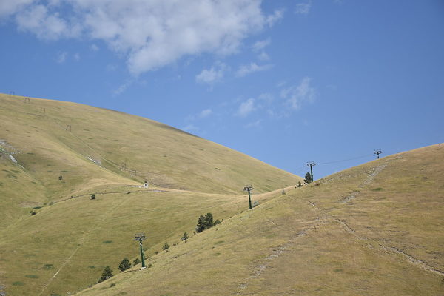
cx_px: 222
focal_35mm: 75
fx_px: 925
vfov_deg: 18.2
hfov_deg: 27.0
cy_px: 148
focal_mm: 50
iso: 100
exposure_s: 1/1000
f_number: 5
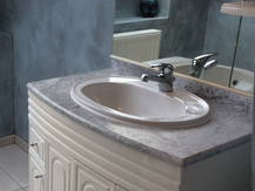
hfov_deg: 35.0
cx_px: 52
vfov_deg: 27.5
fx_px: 391
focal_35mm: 53
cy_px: 104
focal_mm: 3.3
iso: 32
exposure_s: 1/118
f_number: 2.4
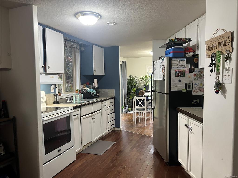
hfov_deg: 67.3
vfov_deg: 53.1
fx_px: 179
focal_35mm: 26
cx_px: 119
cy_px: 89
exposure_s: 1/60
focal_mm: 5.7
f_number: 1.5
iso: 320
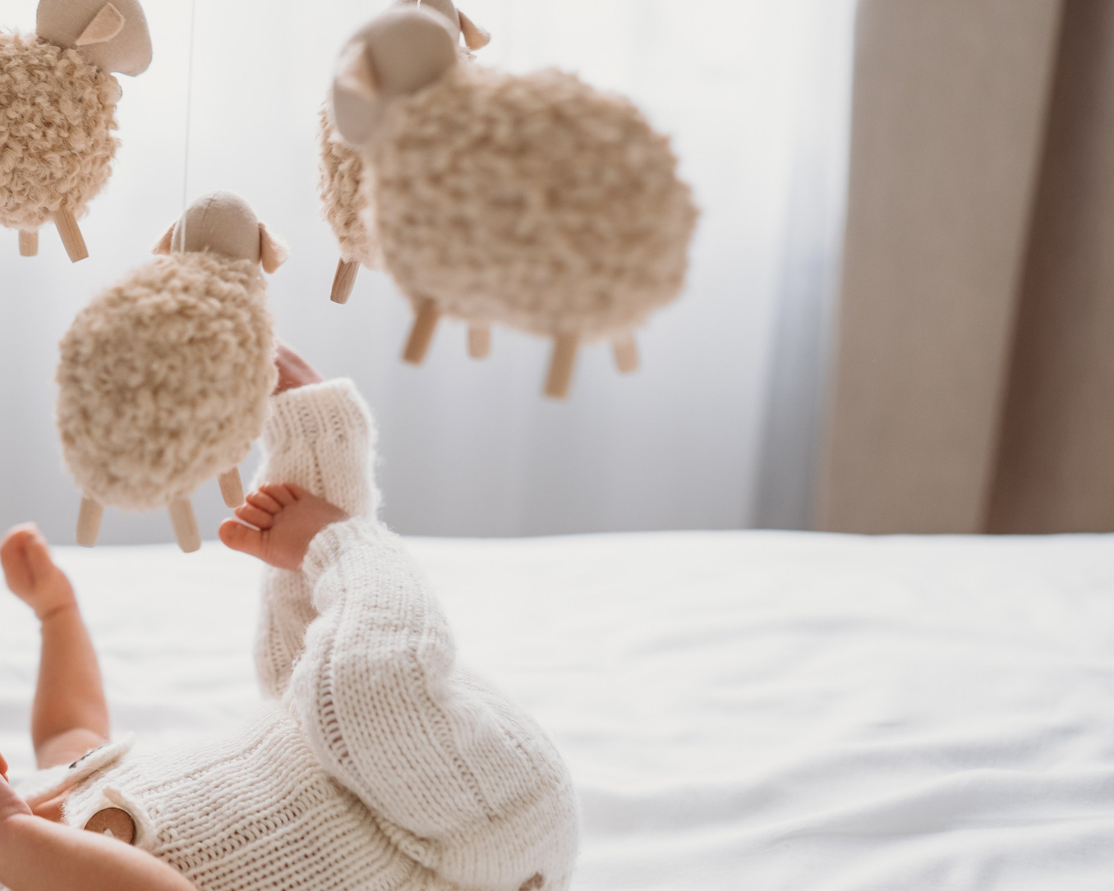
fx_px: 2044
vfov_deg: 24.6
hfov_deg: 29.3
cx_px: 124
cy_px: 379
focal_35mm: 62
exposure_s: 1/100
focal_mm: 35
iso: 320
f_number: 2
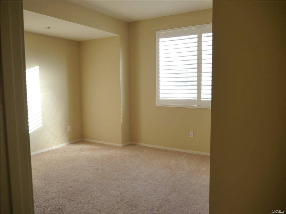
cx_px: 143
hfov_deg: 63.4
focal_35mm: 28
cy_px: 107
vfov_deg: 49.7
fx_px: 231
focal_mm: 14
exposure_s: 1/80
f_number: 3.5
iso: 160
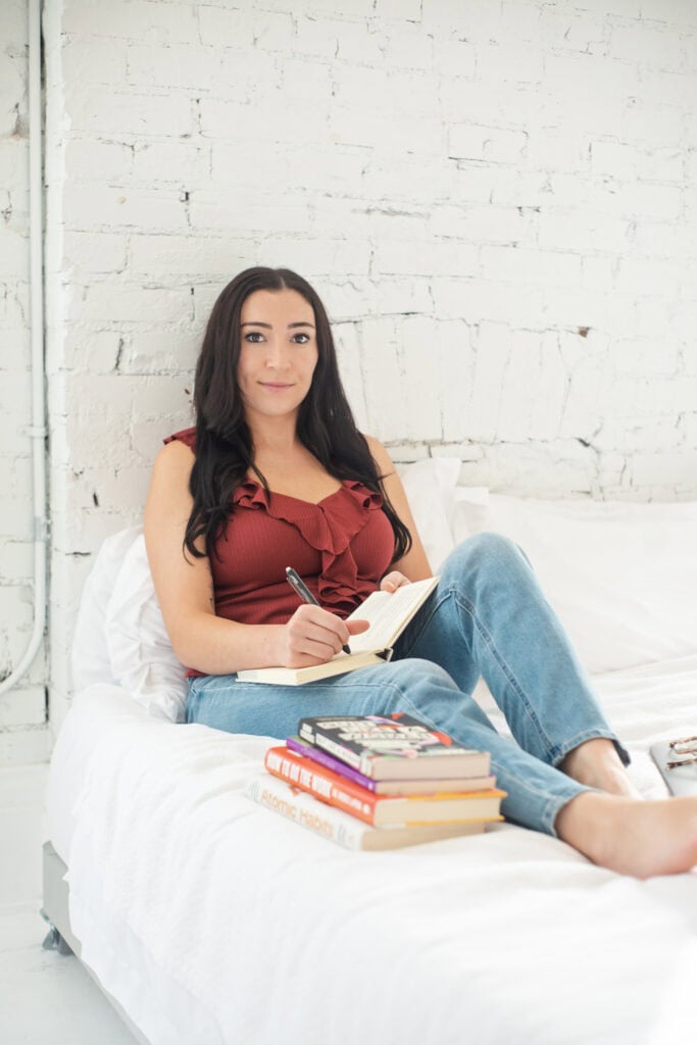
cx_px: 348
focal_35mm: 50
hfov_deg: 27.0
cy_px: 522
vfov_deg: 39.6
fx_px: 1451
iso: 200
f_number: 3.5
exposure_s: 1/320
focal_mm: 50
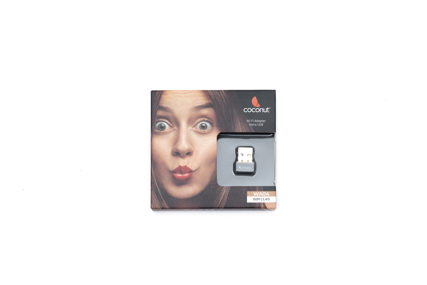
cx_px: 214
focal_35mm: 50
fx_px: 593
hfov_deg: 39.6
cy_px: 142
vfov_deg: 27.0
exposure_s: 1/160
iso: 50
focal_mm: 50
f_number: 9
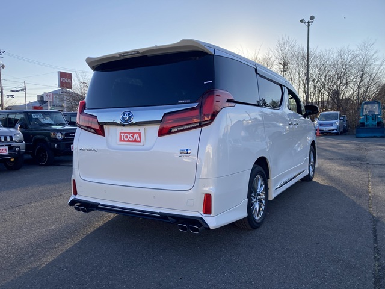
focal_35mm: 28
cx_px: 192
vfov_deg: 49.7
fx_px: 311
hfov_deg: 63.4
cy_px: 144
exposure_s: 1/972
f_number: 1.8
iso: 20
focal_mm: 3.99
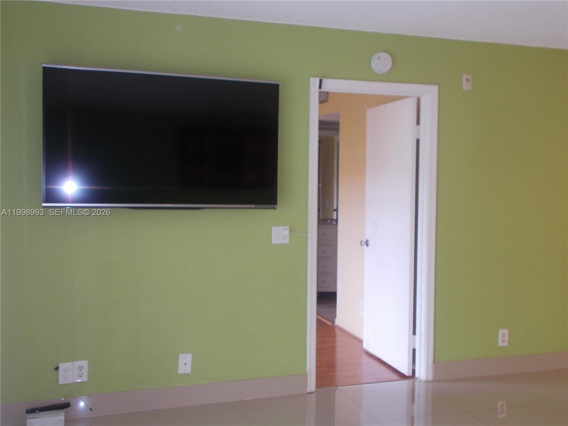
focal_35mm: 39
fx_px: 640
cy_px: 213
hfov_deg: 47.9
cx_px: 284
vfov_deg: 36.8
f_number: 3.9
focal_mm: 6.9
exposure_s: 1/10
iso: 80
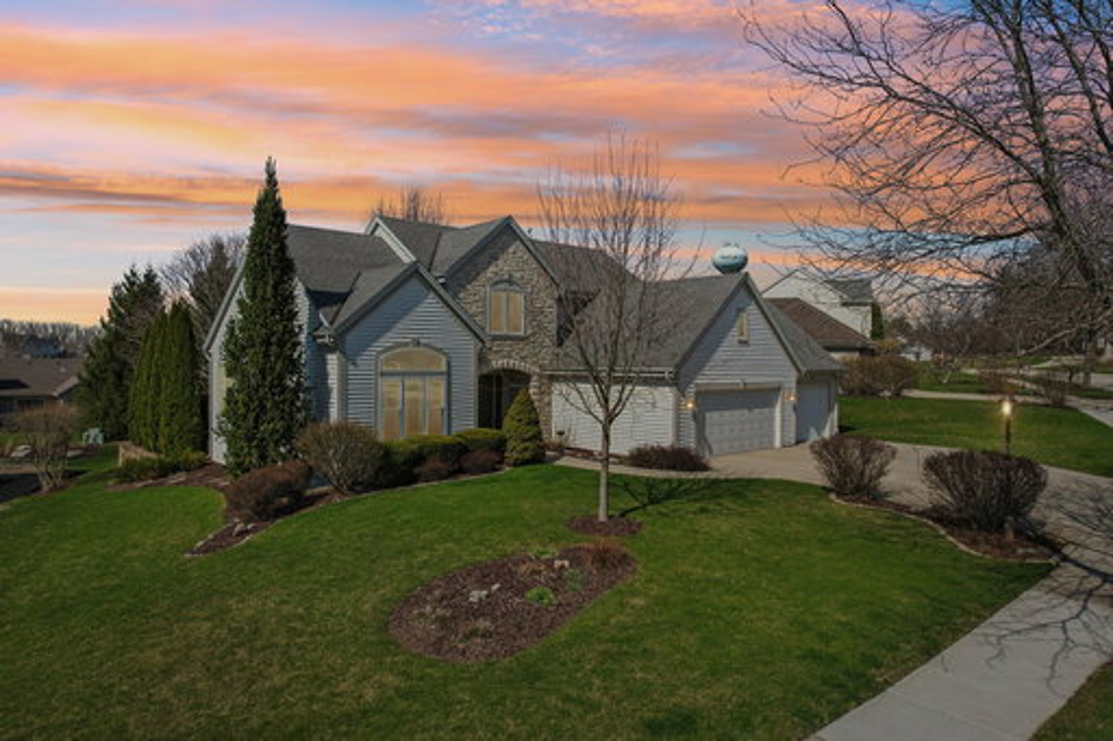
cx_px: 556
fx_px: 680
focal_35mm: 22
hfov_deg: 78.6
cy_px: 370
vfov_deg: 57.2
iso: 100
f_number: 2.8
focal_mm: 8.4
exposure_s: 1/1600
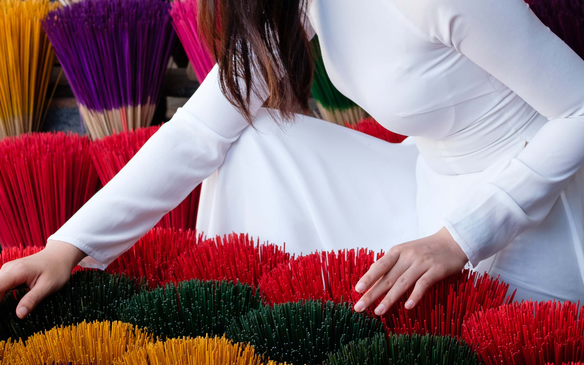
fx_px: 2769
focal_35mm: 174
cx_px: 401
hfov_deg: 12.0
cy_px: -7
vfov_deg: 7.5
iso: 400
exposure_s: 1/160
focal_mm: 55
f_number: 3.5
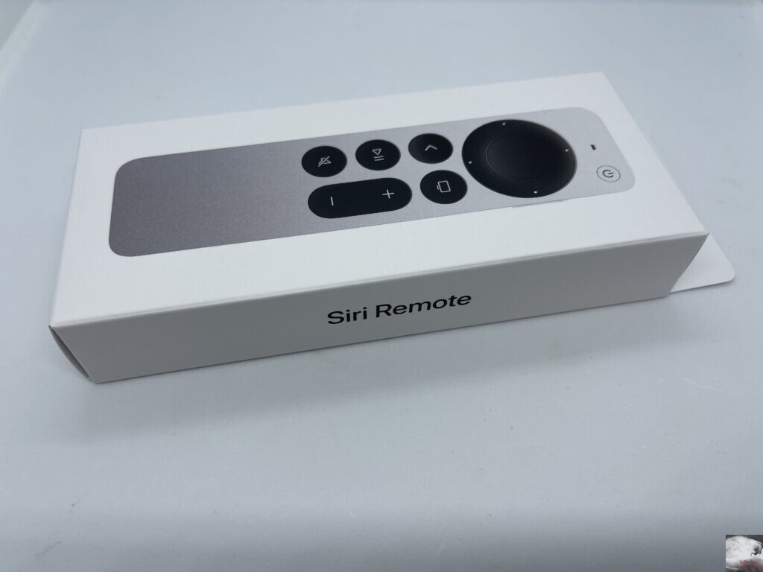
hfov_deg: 67.3
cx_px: 382
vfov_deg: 53.1
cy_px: 286
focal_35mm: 26
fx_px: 573
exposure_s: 1/363
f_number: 1.6
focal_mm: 5.1
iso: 32
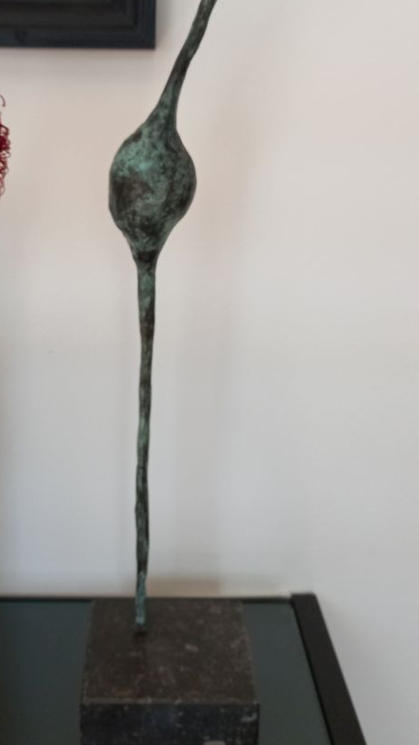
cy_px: 254
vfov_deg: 47.6
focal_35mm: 42
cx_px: 148
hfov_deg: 28.2
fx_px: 830
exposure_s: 1/50
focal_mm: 4.6
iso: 80
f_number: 2
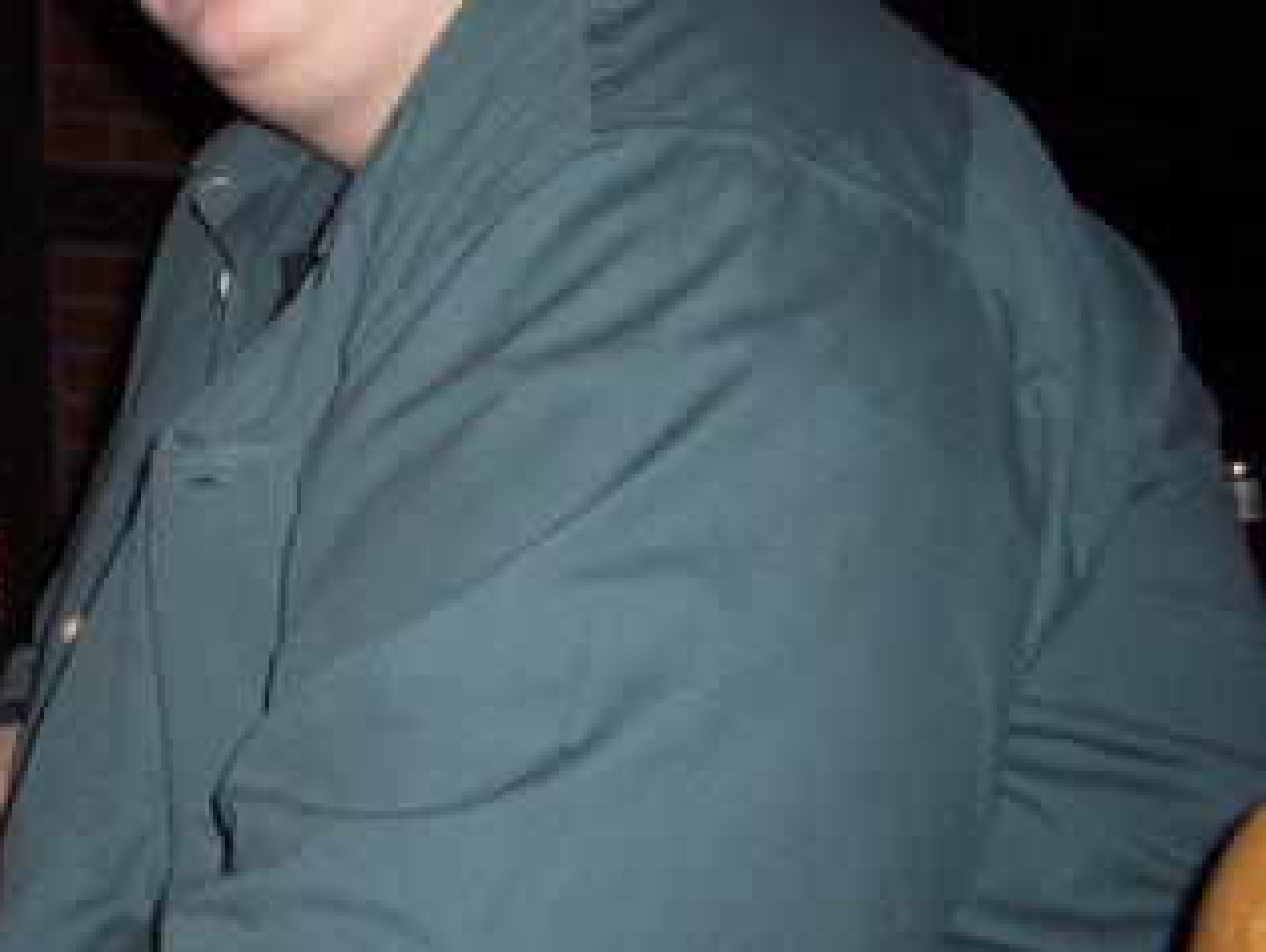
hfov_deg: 26.8
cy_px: 193
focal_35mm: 71
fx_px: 2600
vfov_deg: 20.5
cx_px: 237
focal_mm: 5.8
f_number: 2.6
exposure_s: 1/40
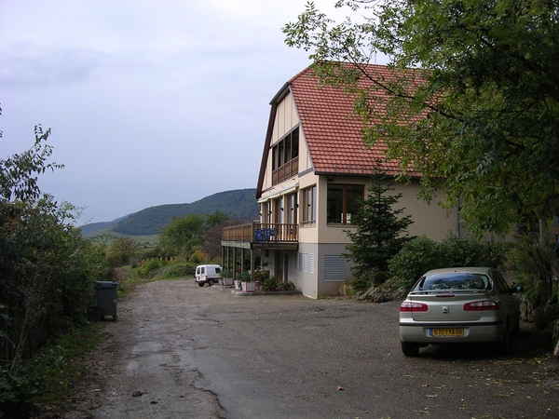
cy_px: 210
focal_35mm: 38
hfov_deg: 49.0
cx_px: 280
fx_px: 614
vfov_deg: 37.7
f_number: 2.8
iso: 100
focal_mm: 5.8
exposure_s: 1/537
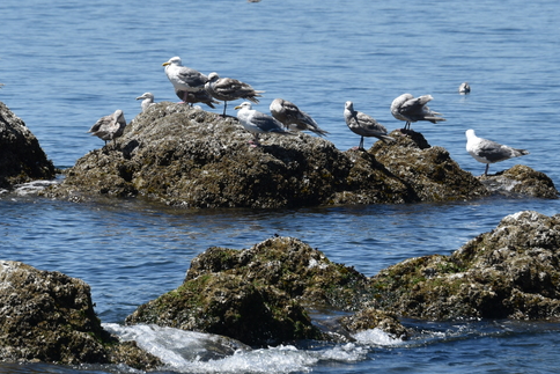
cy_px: 72
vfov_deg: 3.3
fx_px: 6582
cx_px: 191
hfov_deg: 4.9
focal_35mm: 423
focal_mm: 160
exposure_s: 1/320
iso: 100
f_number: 9
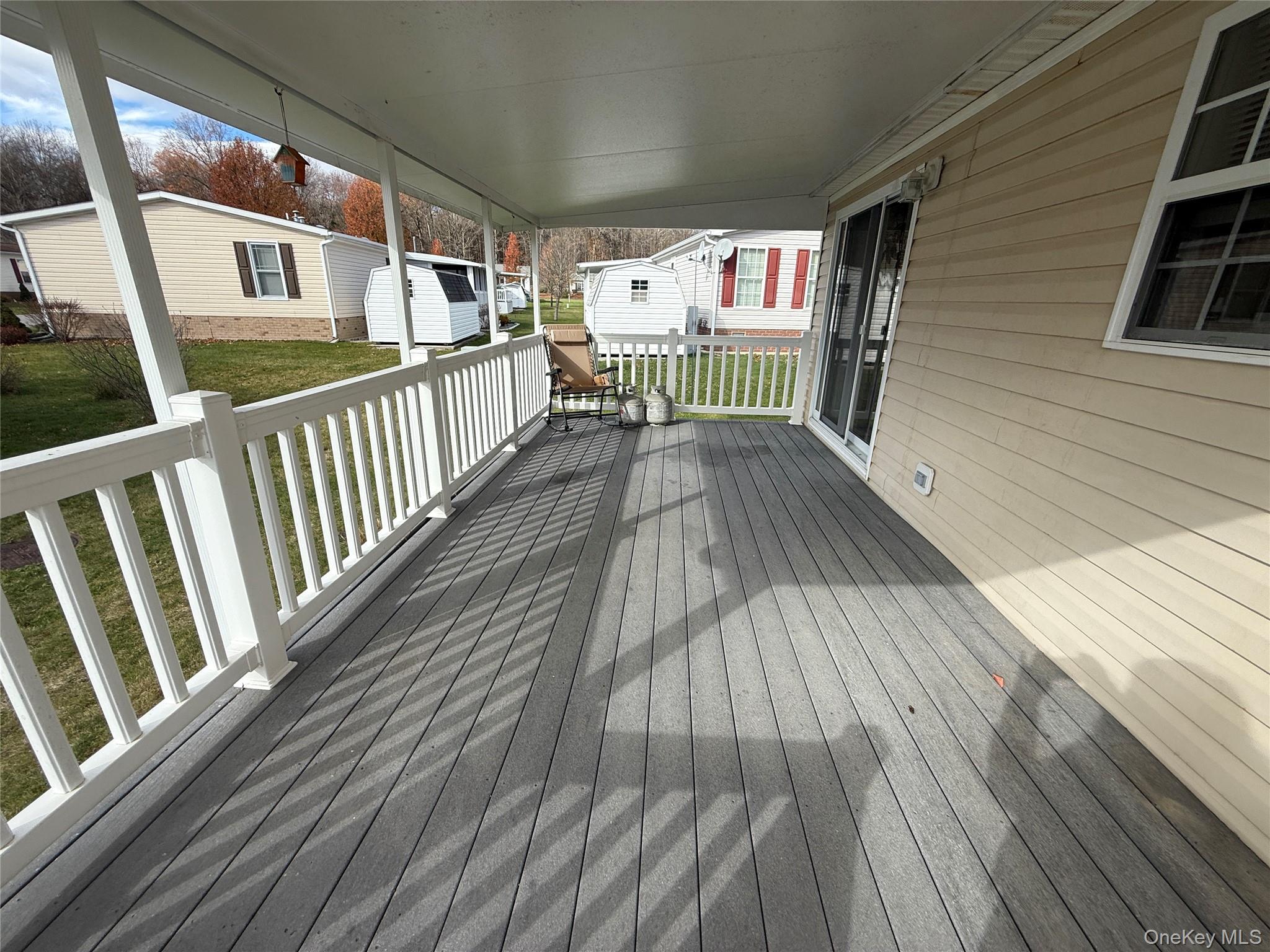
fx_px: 514
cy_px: 476
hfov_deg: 102.1
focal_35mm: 14
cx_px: 635
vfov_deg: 85.7
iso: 50
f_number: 2.2
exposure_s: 1/955
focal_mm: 2.22
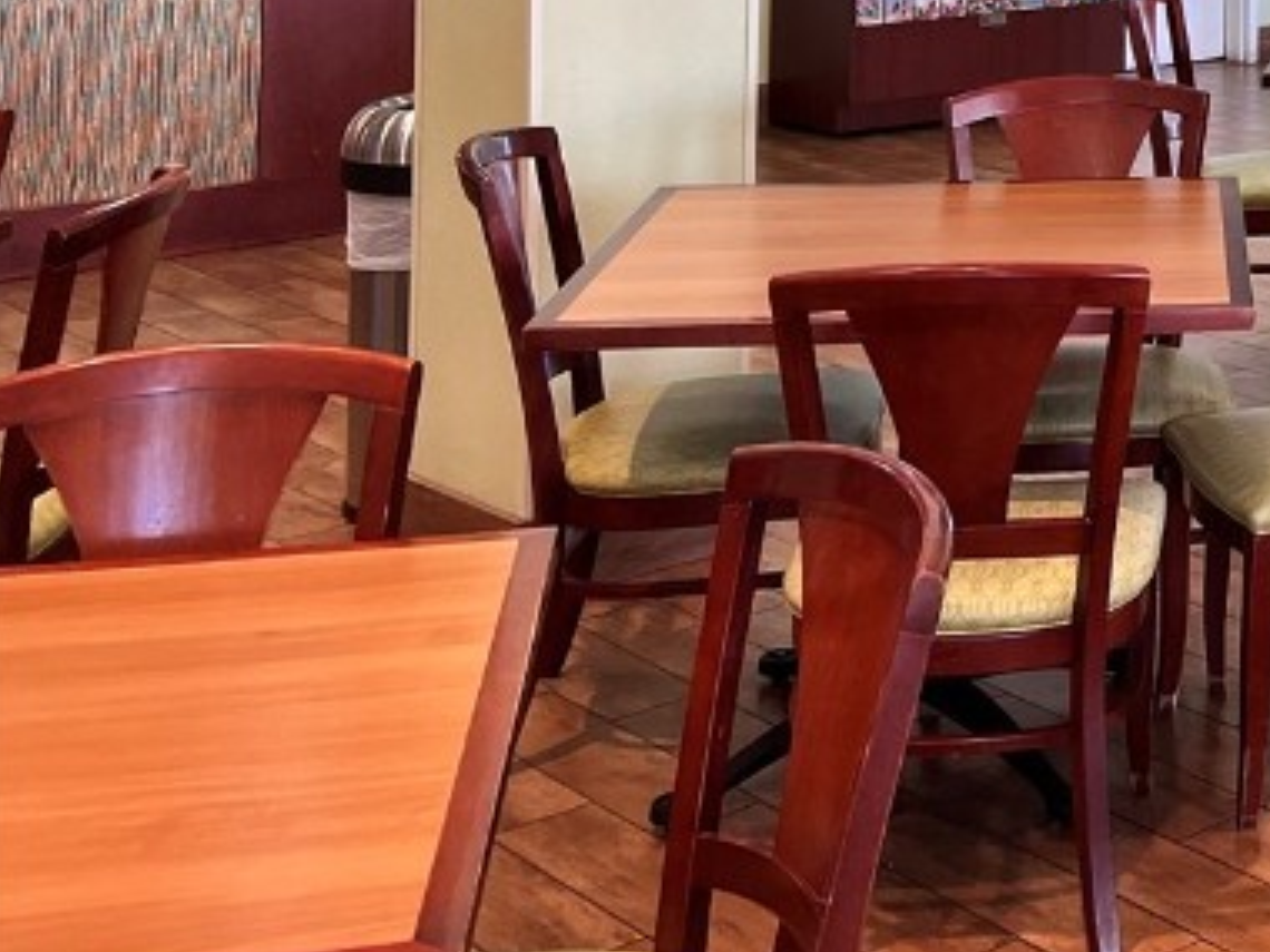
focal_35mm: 70
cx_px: 1698
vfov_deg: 19.3
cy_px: -304
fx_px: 2568
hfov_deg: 24.0
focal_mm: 5.7
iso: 100
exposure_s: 1/121
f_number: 1.5
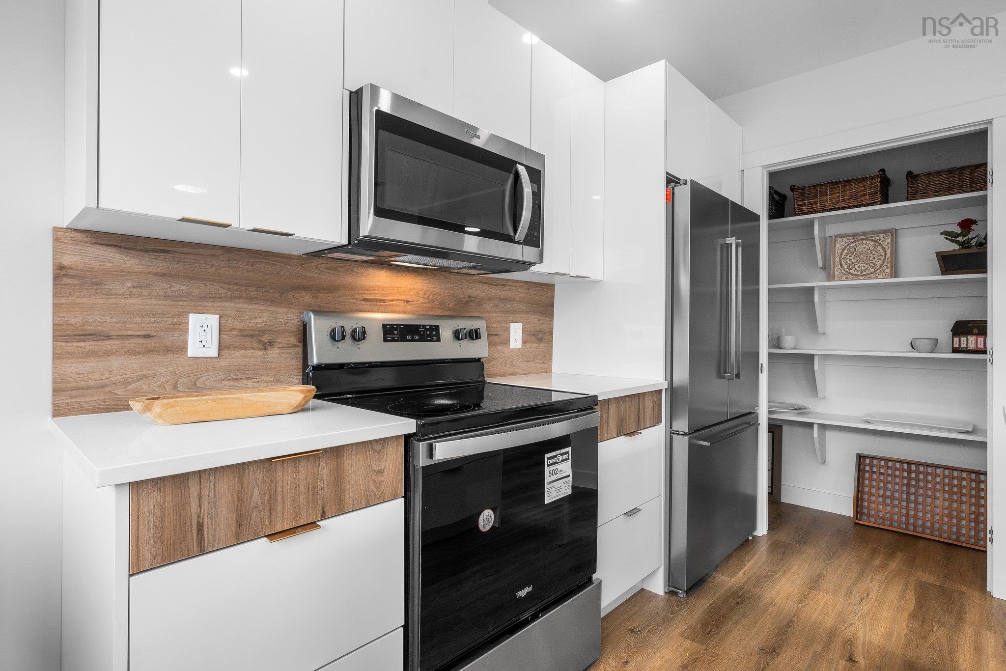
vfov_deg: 67.4
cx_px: 503
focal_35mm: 18
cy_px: 336
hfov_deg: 90.0
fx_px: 503
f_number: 10
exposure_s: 1/60
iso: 320
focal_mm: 12
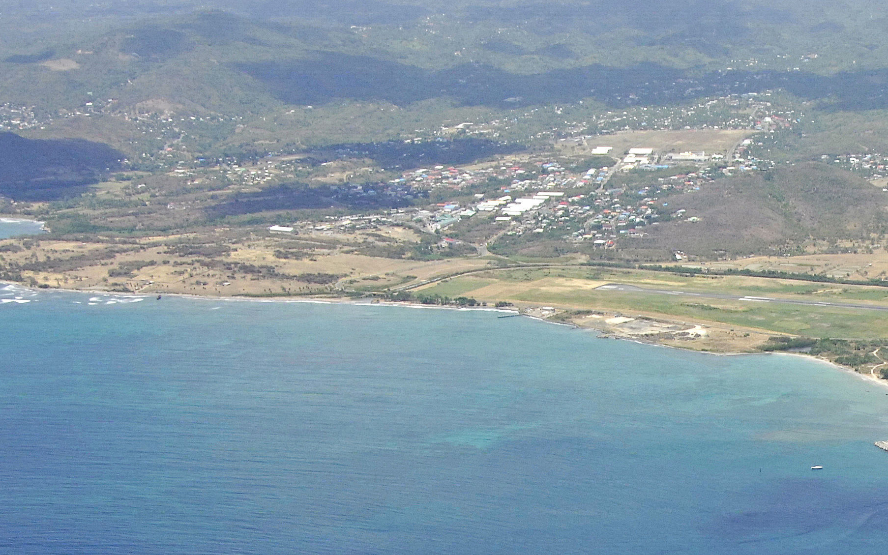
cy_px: 506
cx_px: 822
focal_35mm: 87
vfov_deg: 14.8
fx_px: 2106
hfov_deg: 23.1
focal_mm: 24
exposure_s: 1/1250
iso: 400
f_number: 6.3
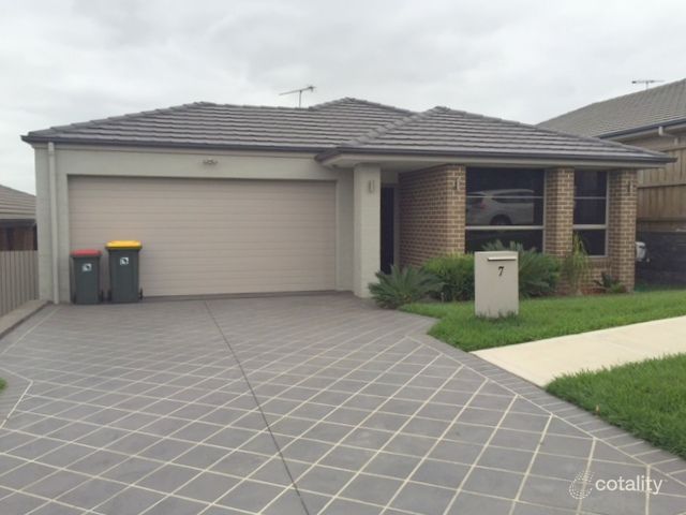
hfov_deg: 61.7
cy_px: 258
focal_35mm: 29
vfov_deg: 48.2
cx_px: 343
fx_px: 575
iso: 32
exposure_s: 1/476
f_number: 2.2
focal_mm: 4.15
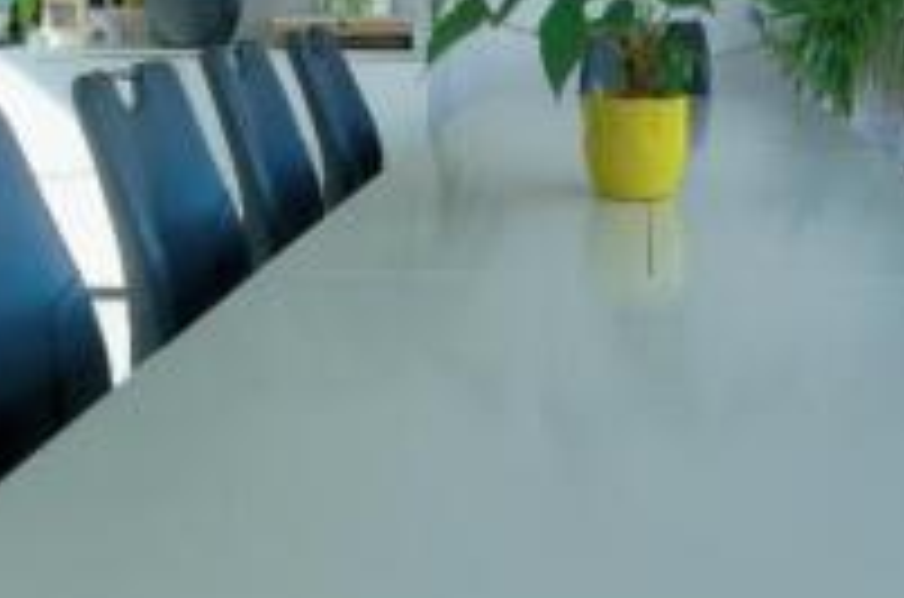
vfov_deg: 25.9
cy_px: -9
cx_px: 612
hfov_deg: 39.9
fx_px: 1228
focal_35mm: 49
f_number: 5
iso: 160
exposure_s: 1/110
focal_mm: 10
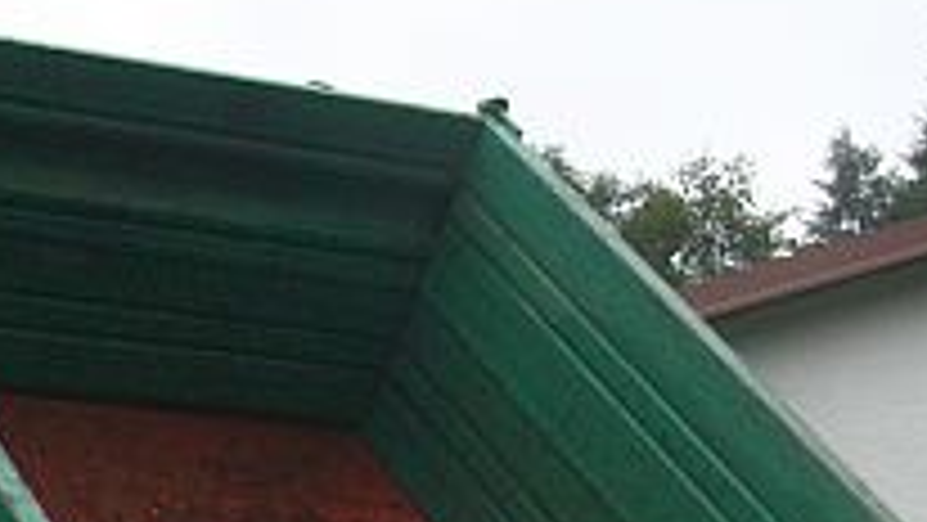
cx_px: 45
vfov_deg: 9.4
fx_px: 3024
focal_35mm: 123
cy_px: 911
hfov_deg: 17.1
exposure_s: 1/107
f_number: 2.9
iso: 80
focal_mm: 5.7
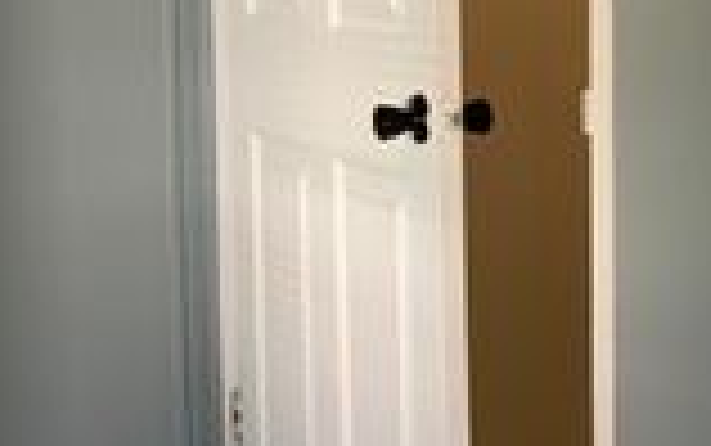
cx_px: 230
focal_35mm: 122
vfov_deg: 10.8
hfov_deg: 17.0
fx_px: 2366
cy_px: 223
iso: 100
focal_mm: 4.25
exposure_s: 1/60
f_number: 1.8
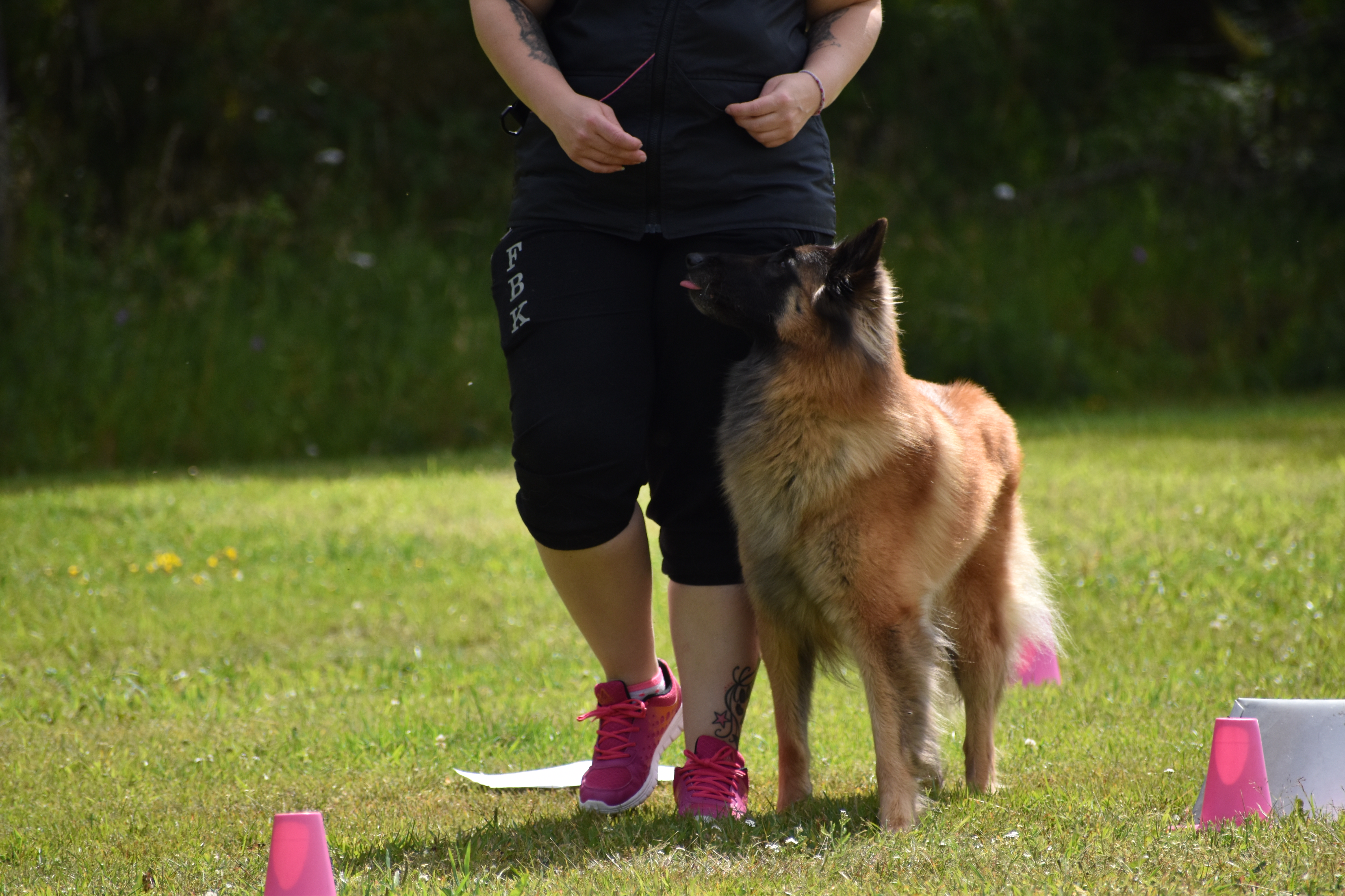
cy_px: 448
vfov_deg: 3.1
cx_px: 672
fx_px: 16811
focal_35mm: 450
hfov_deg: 4.6
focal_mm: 300
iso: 400
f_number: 6.3
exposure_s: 1/1250
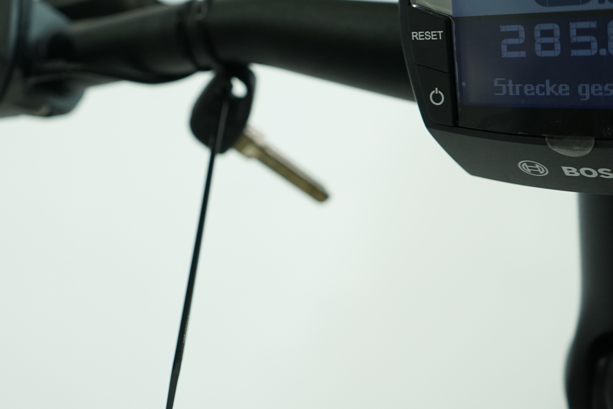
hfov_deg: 37.8
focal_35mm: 52
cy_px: 179
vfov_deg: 26.0
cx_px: 205
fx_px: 885
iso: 800
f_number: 4
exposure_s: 1/200
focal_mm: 29
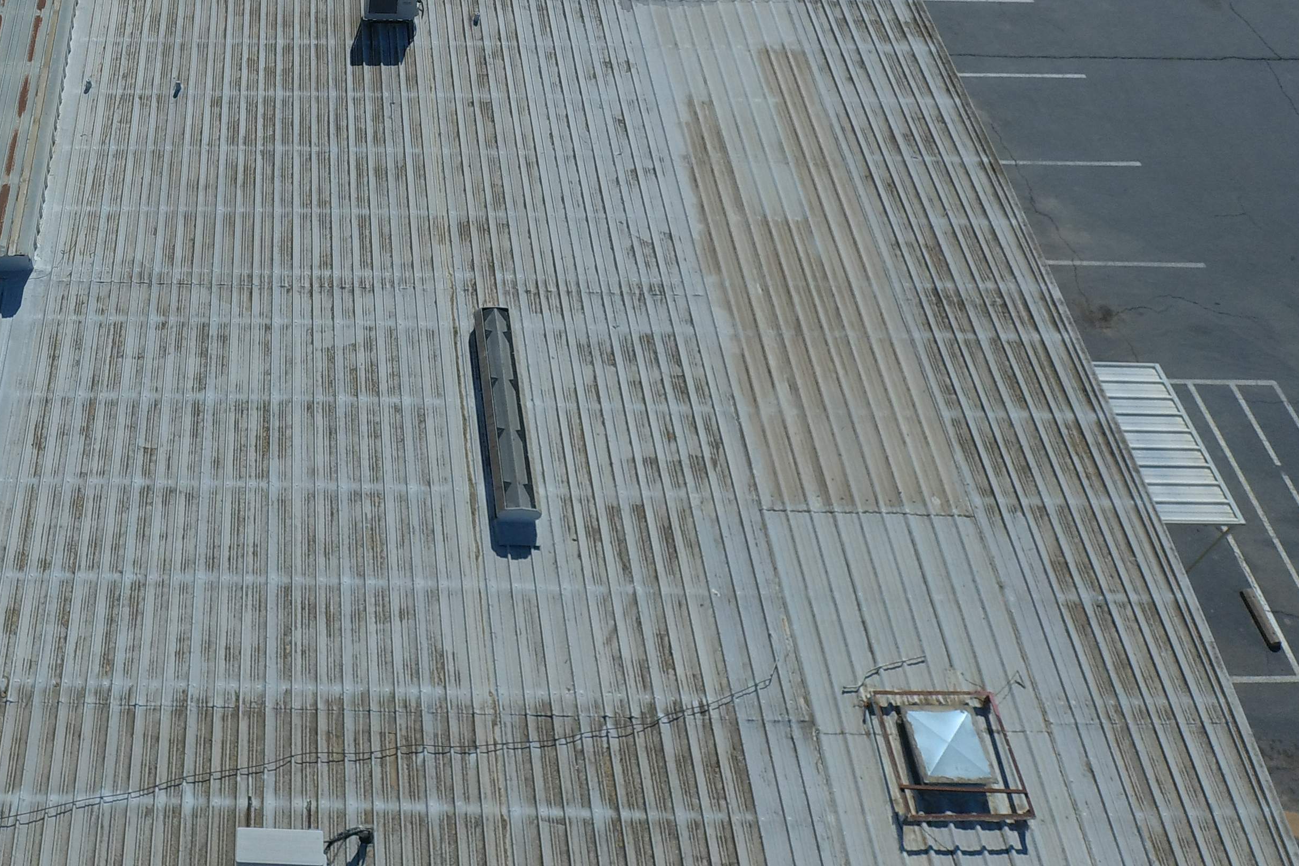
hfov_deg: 58.3
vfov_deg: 41.8
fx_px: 1046
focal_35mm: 29
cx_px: 241
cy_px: 106
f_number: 2.8
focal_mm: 3.15
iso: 100
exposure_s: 1/2551
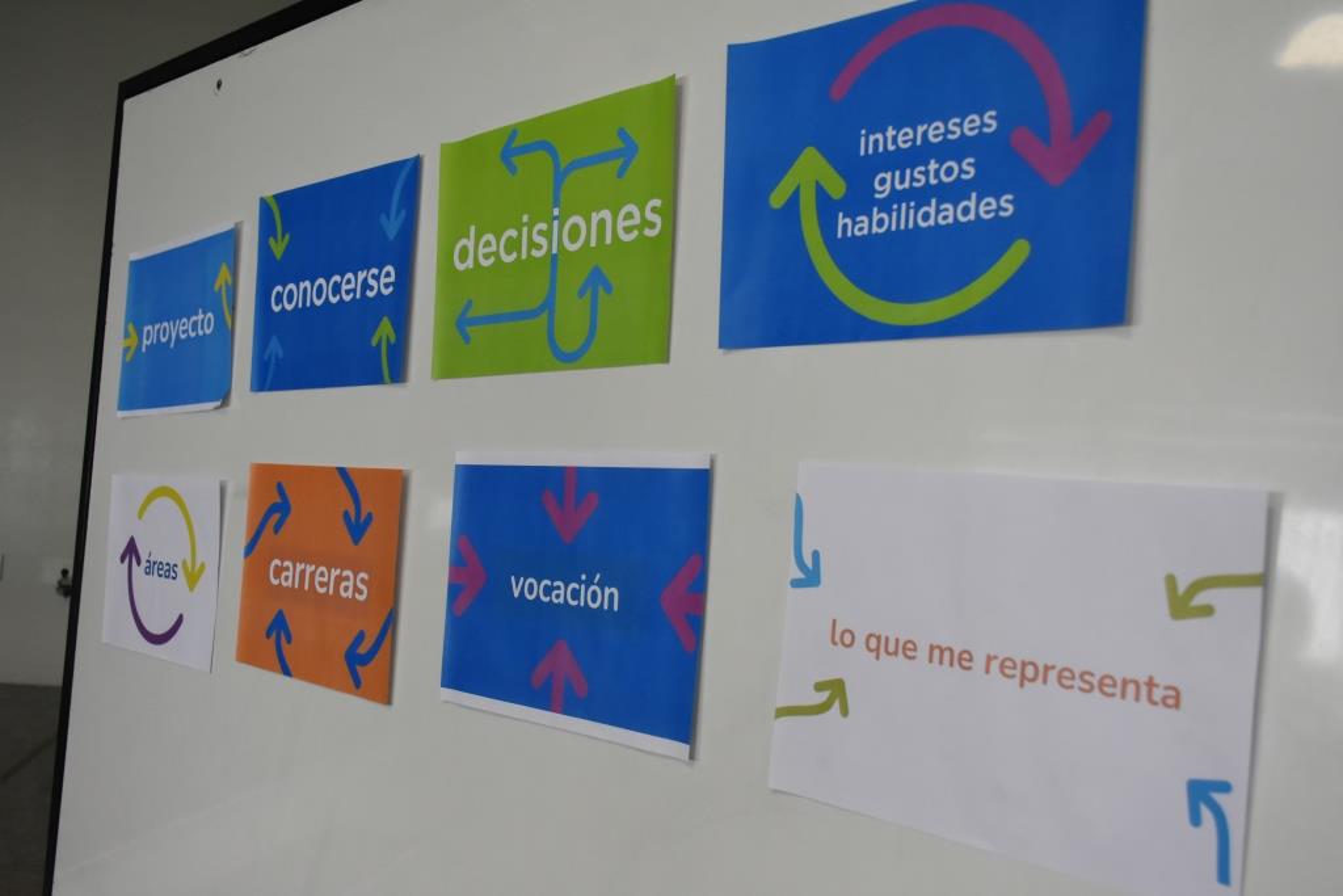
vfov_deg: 38.4
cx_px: 672
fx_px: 1287
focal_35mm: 34
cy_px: 448
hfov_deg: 55.1
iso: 1600
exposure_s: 1/160
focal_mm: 23
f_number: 6.3
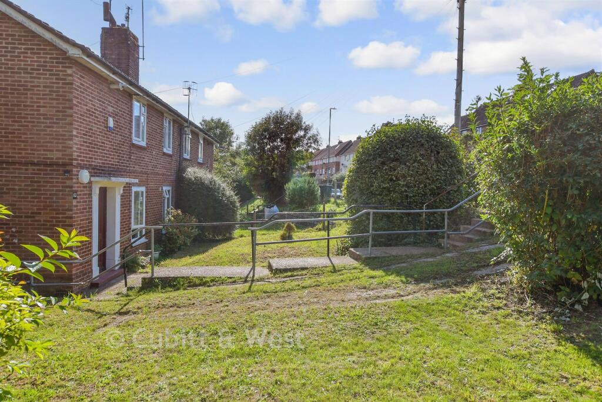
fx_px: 368
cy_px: 201
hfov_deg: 78.6
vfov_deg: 57.2
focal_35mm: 22
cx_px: 301
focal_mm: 15
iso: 200
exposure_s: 1/500
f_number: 8
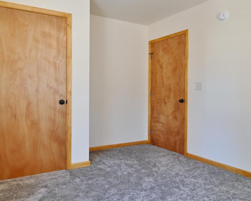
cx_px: 122
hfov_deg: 60.4
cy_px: 94
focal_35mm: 29
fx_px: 215
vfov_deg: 49.9
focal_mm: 16
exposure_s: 1/200
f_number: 2.8
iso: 400
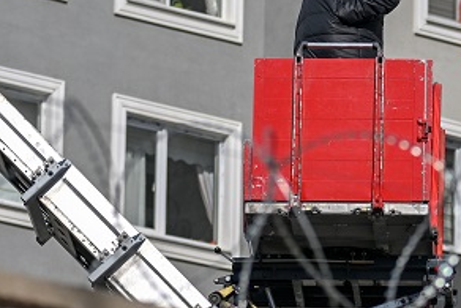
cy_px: 21
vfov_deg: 3.7
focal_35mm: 370
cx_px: 295
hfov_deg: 5.6
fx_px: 4740
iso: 200
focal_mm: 120
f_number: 4.5
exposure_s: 1/4000
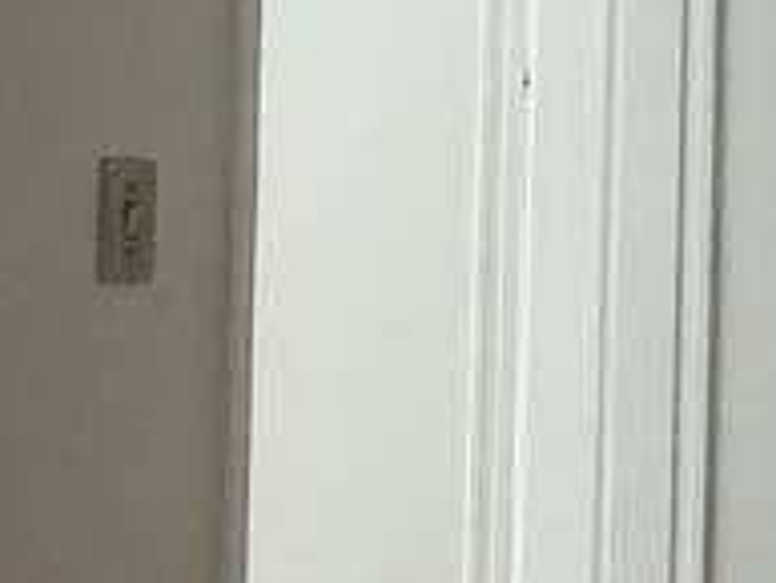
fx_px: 2176
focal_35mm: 97
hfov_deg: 20.0
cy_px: 96
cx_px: 639
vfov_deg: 15.1
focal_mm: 1.8
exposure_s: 1/30
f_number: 2.2
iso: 500
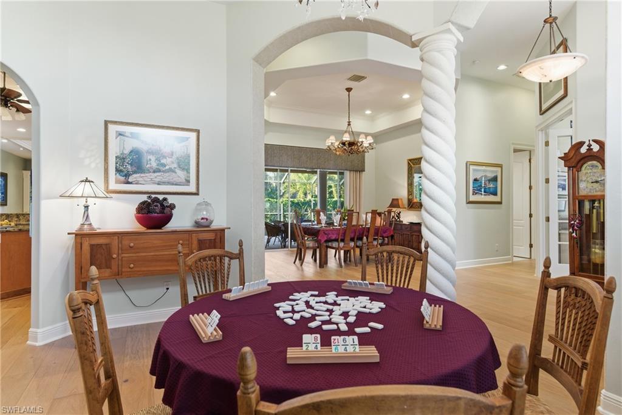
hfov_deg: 86.9
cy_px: 208
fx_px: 328
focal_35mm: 19
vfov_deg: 64.6
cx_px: 311
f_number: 8
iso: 200
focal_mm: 19
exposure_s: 1/20
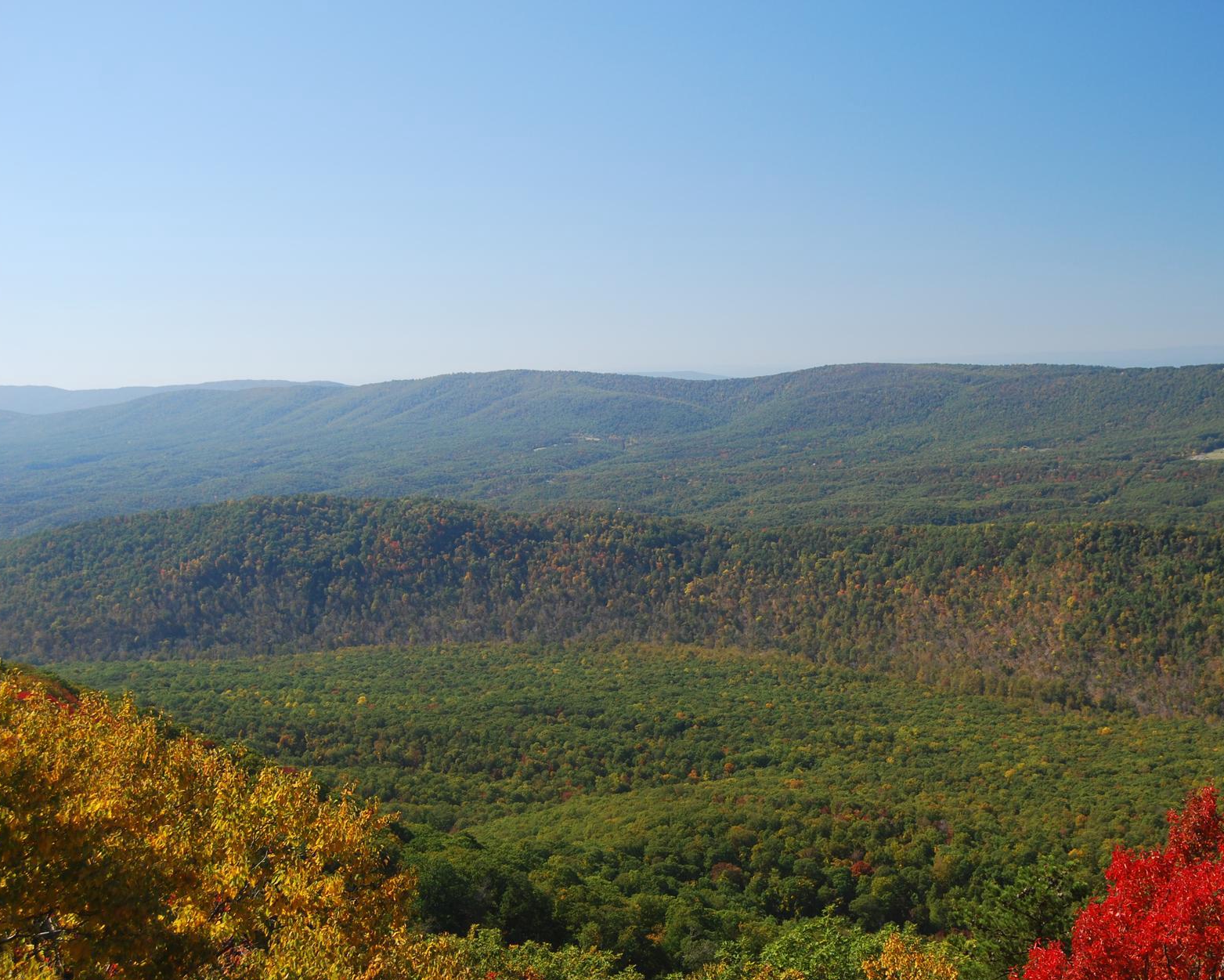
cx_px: 753
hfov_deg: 38.6
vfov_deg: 31.5
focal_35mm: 48
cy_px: 511
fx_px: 1739
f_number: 5.6
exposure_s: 1/125
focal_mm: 26
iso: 140
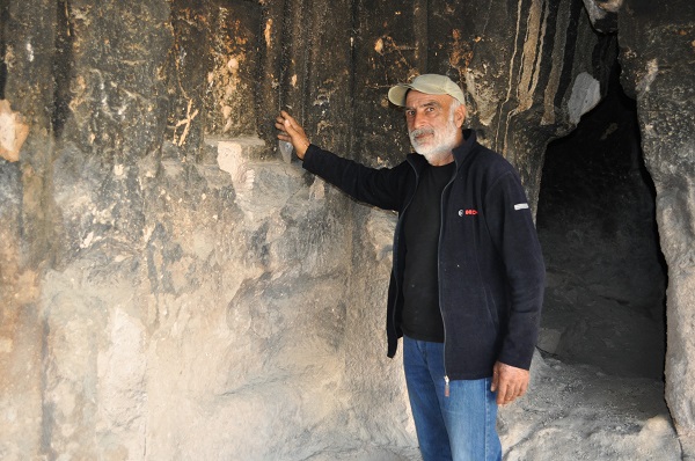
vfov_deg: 30.7
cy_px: 230
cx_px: 348
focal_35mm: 44
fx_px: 838
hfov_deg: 45.0
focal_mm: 29
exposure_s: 1/100
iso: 800
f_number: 4.5
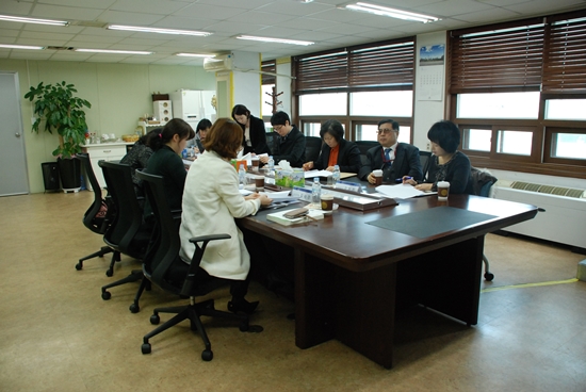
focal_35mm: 27
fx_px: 440
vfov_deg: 48.0
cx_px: 293
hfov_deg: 67.3
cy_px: 196
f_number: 5
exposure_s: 1/100
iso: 800
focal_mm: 18
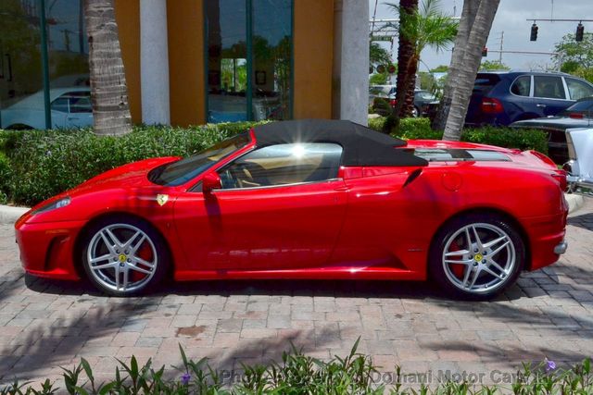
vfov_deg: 36.9
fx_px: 593
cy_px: 198
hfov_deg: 53.1
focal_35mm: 36
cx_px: 296
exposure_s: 1/1000
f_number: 16
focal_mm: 24
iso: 800
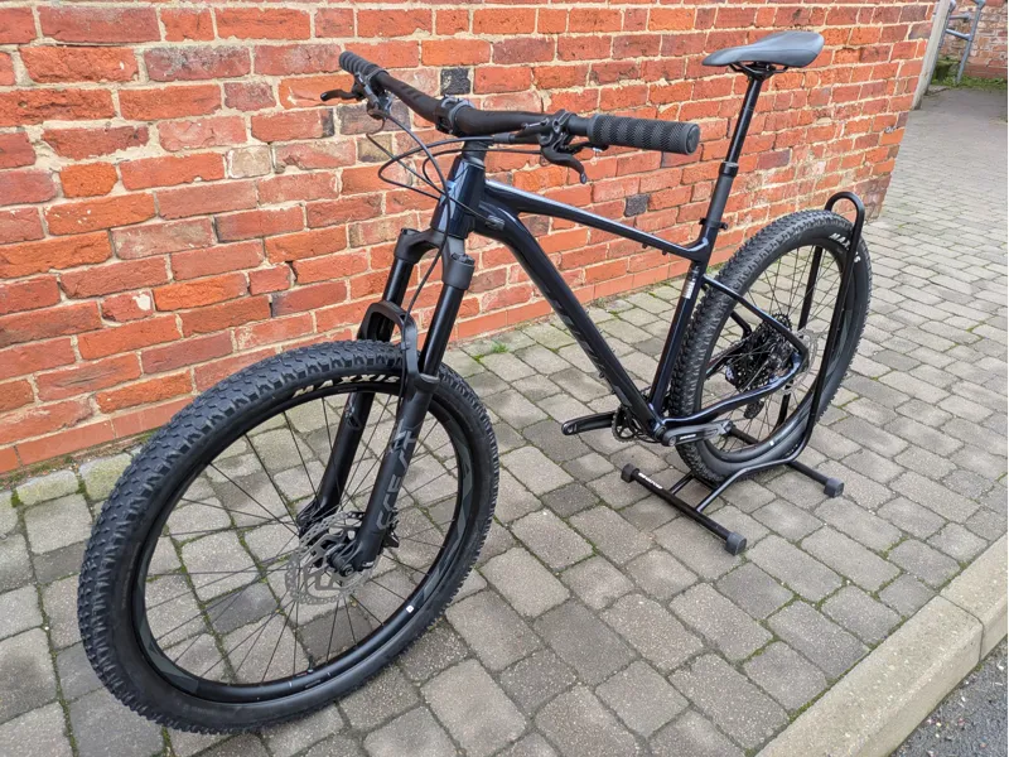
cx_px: 504
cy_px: 378
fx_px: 729
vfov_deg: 54.9
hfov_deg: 69.4
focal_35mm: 25
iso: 88
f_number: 1.89
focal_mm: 5.43
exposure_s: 1/50
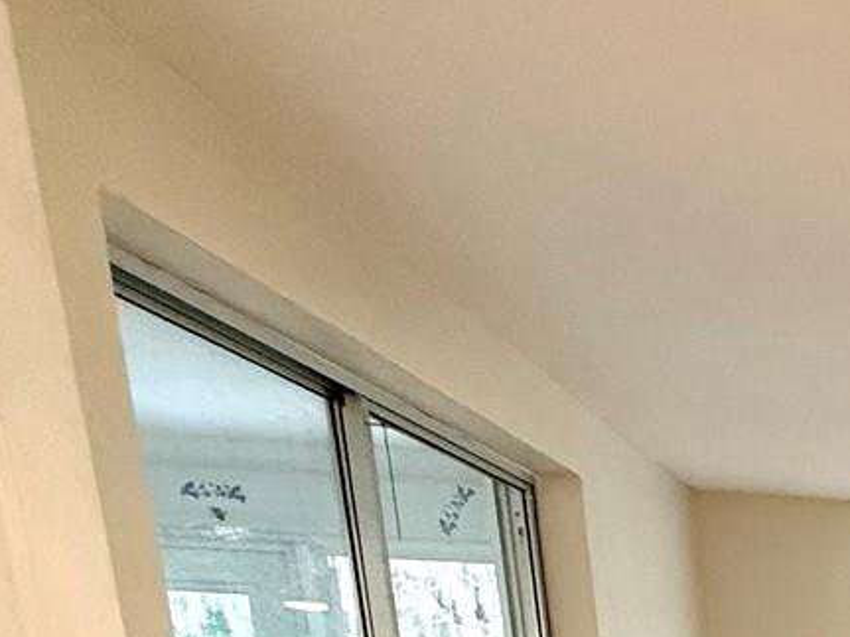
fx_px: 1277
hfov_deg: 25.2
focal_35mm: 52
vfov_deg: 21.4
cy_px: 1055
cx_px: 1353
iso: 320
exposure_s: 1/60
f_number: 2.2
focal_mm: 2.22
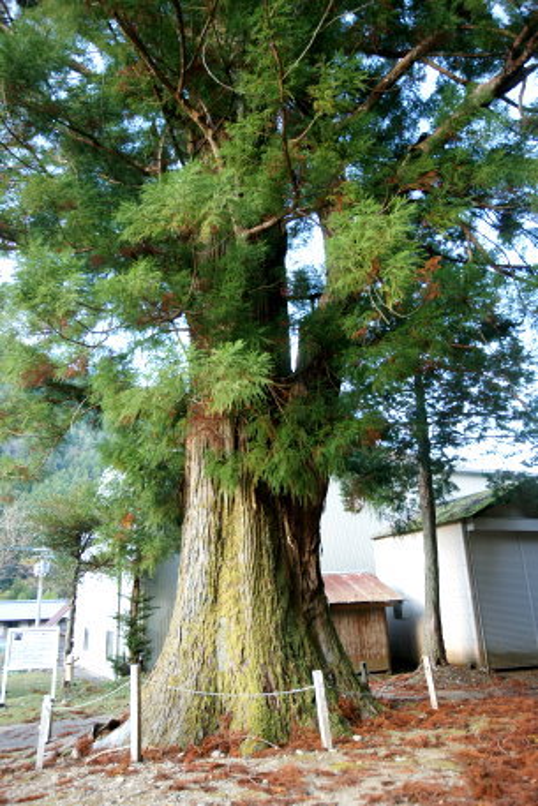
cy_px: 403
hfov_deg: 49.6
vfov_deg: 69.4
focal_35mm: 26
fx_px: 582
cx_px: 269
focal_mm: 26
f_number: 3.2
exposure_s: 1/40
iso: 400
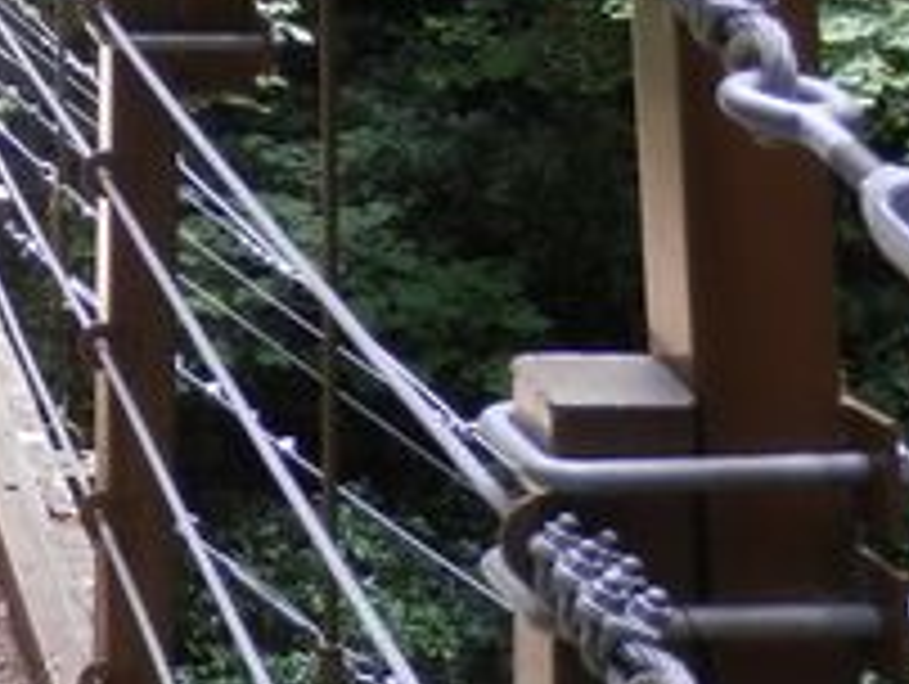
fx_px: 2603
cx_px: -392
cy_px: -446
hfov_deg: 18.0
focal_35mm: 99
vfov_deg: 13.7
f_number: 3
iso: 80
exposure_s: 1/60
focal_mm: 4.5
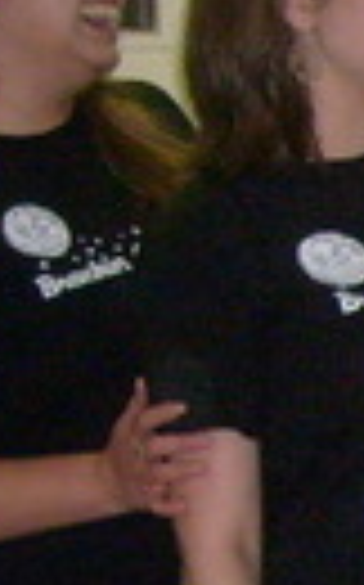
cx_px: 1478
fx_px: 4025
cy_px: 621
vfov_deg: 8.2
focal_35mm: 253
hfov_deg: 4.7
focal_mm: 7.2
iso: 200
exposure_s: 1/45
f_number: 3
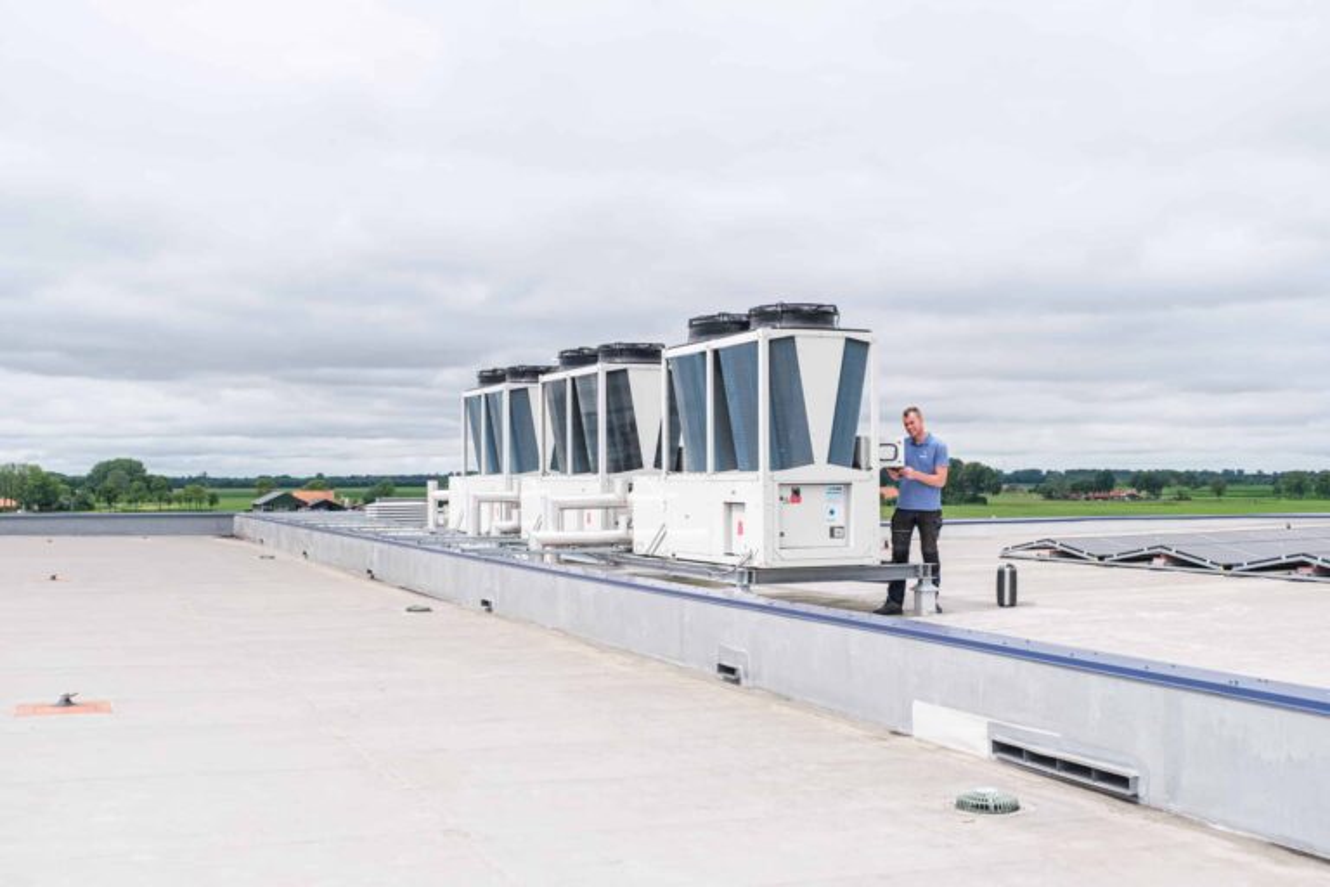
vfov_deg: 35.9
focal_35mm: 37
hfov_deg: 51.9
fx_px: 1367
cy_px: 444
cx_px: 665
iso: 160
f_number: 4
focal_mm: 24.9
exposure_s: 1/1600
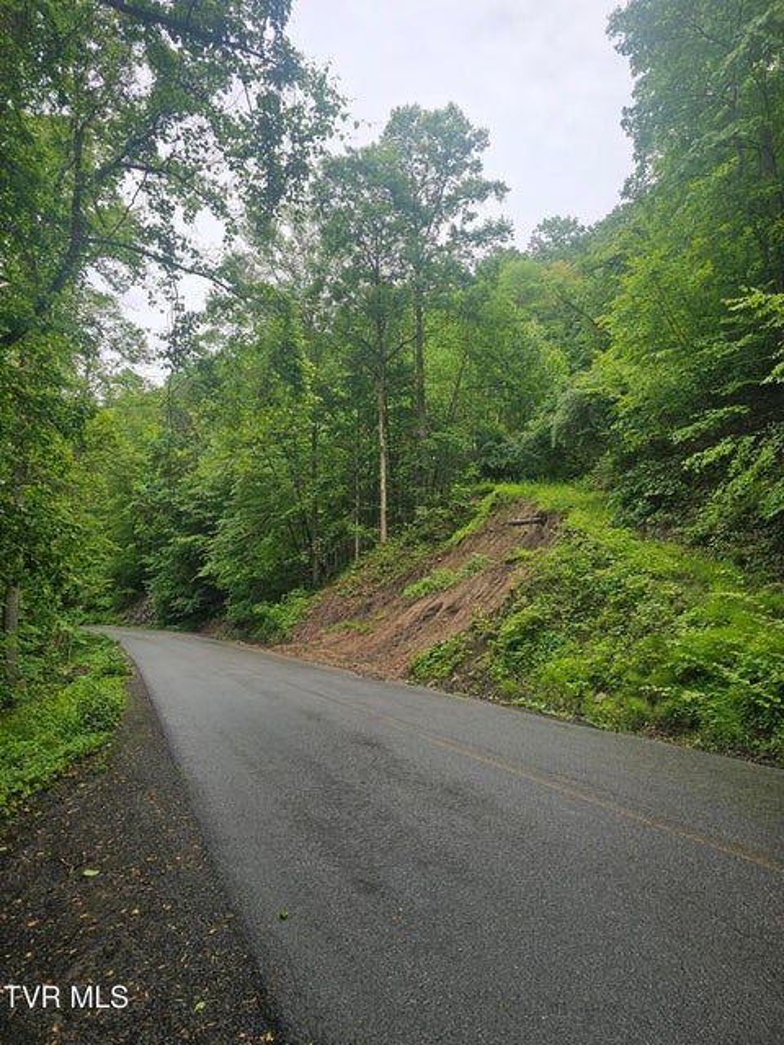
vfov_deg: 73.9
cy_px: 522
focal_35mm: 23
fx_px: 695
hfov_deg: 58.9
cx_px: 392
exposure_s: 1/277
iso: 10
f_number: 1.7
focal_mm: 6.3
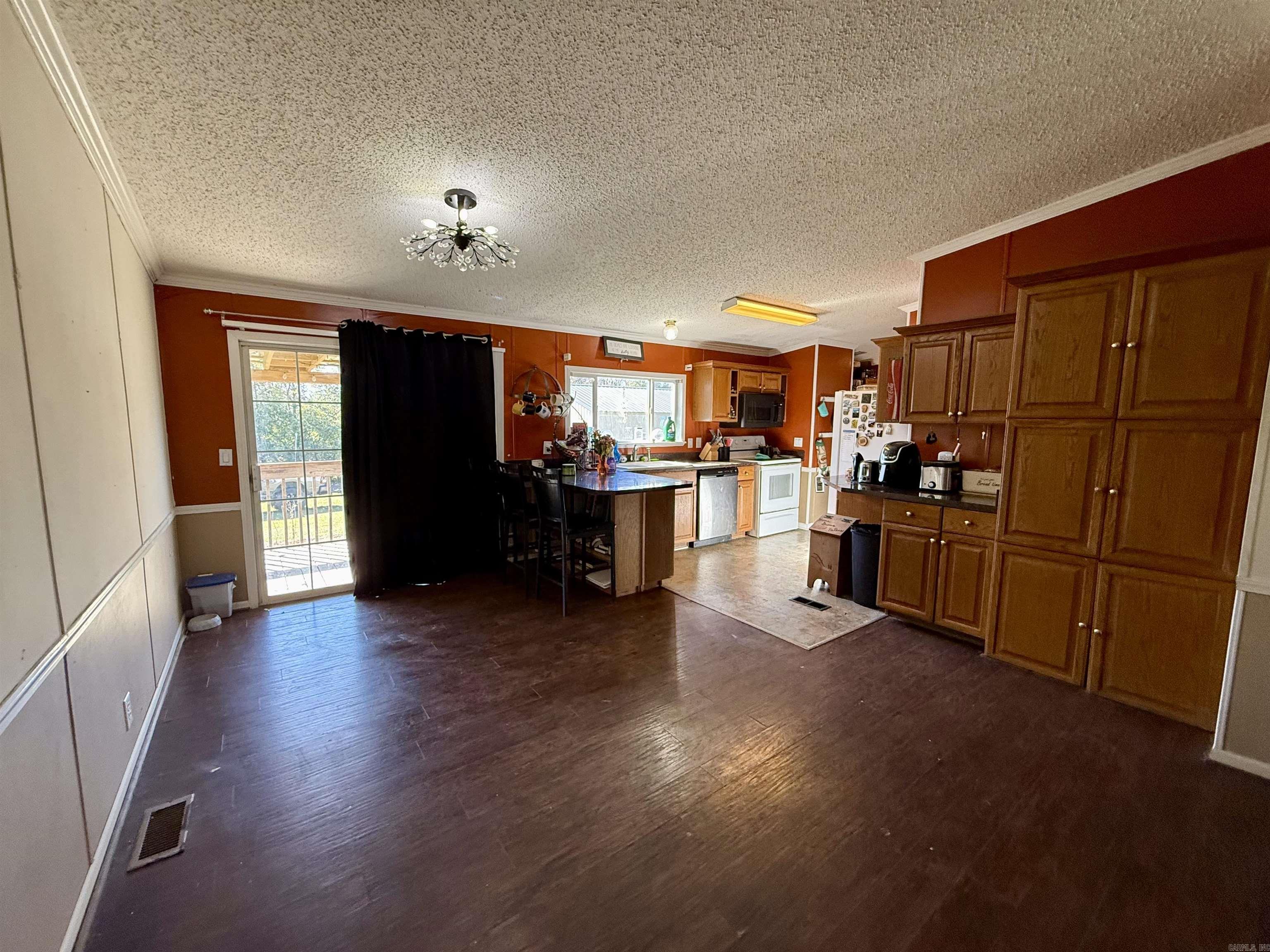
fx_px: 514
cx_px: 635
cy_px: 476
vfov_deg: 85.7
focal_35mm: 14
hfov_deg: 102.1
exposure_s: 1/120
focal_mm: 2.22
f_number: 2.2
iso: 250
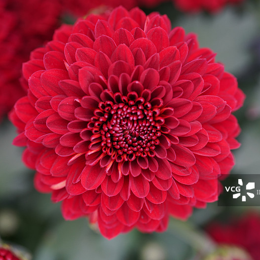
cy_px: 129
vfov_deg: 13.5
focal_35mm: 129
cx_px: 130
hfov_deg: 13.5
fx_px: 1096
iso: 1000
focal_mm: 100
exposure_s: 1/100
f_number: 4
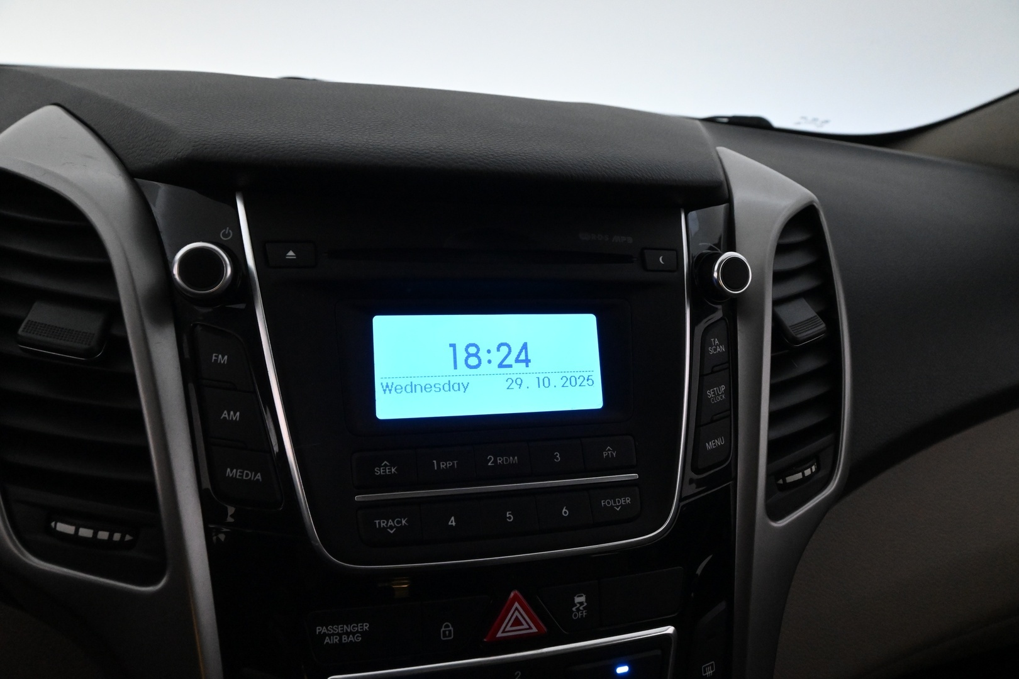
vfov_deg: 47.9
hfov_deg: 67.4
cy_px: 340
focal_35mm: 27
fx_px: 764
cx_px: 510
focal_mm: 18
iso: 5000
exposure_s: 1/80
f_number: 7.1
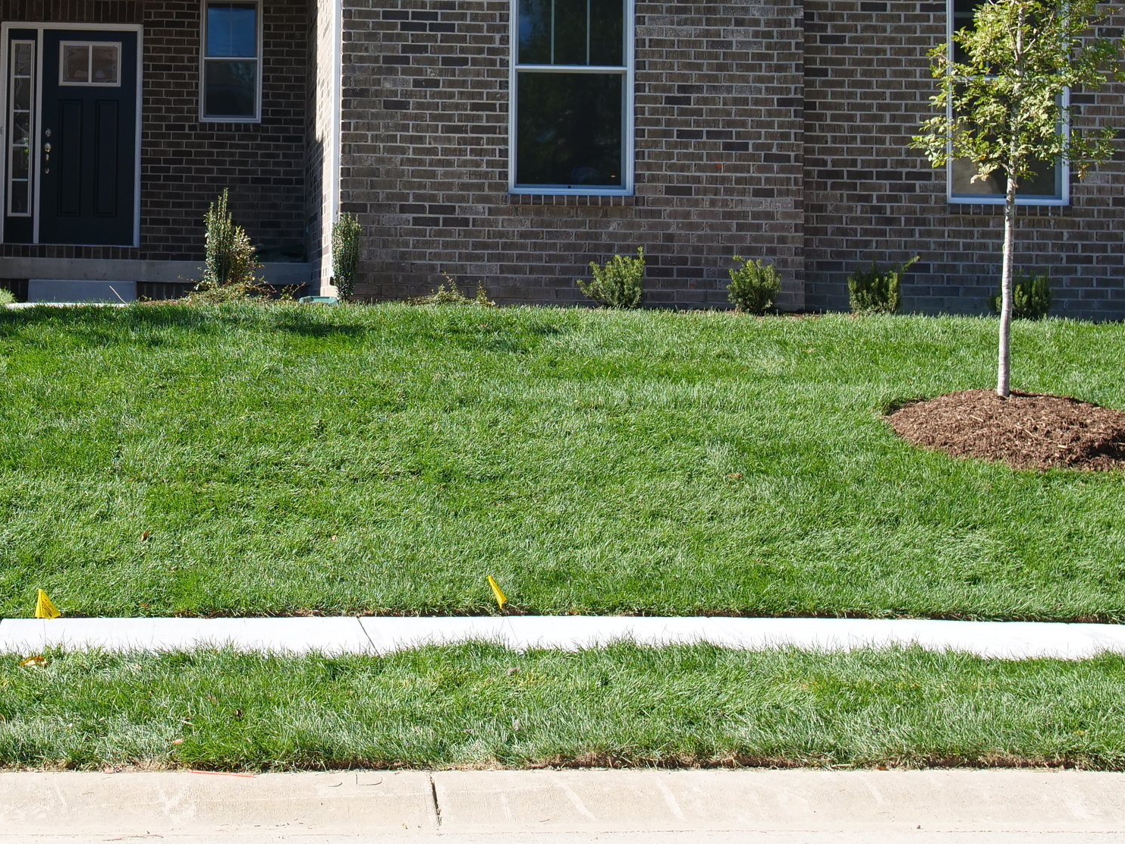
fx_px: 2827
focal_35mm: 87
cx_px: 253
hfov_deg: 22.3
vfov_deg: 16.7
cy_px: 72
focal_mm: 21
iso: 200
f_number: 4
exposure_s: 1/800
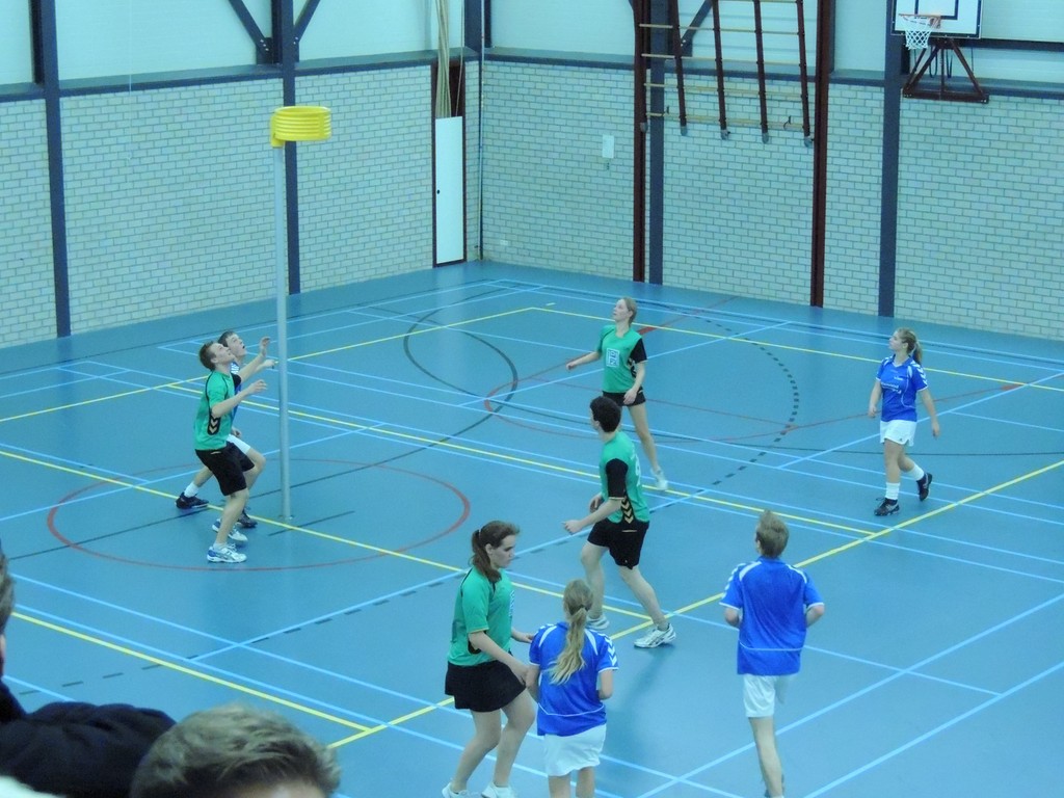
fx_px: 2305
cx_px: 532
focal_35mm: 75
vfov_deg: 19.6
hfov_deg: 26.0
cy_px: 399
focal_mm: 13.3
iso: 3200
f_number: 3.9
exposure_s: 1/200
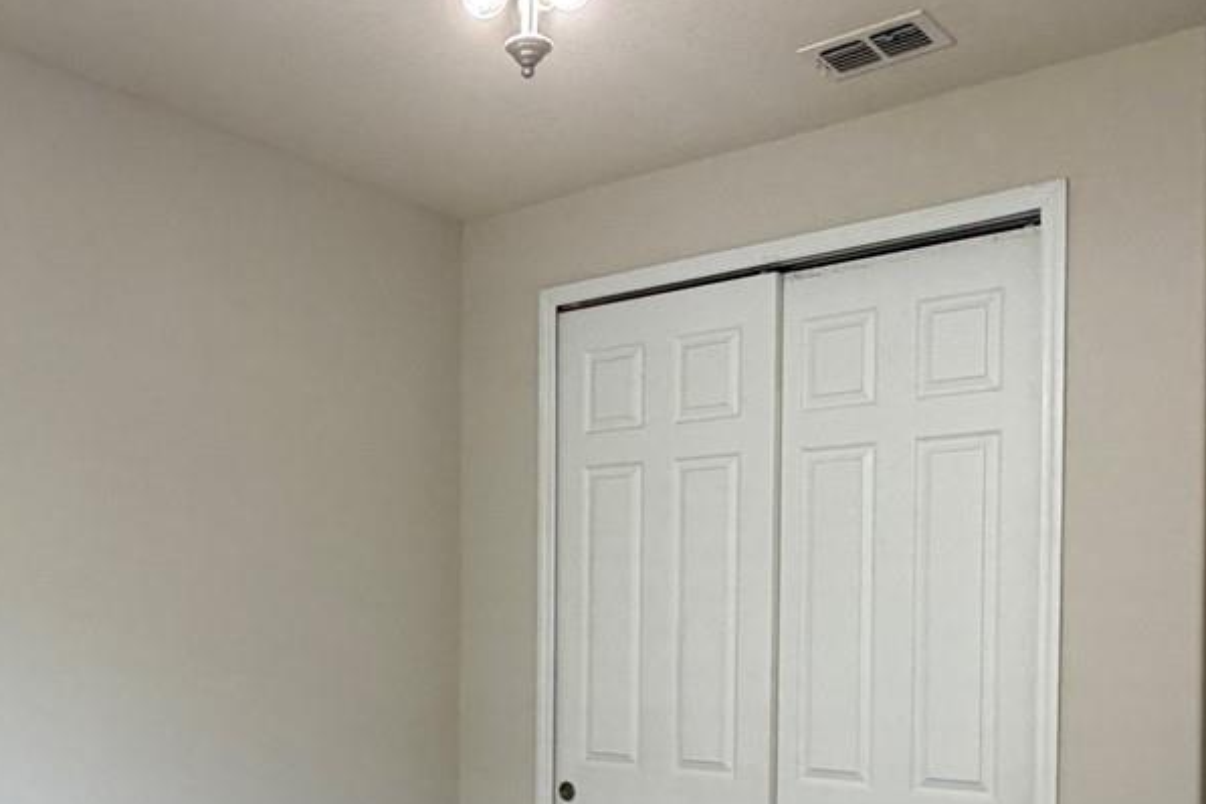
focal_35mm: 39
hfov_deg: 49.0
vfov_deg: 33.2
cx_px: 440
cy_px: 650
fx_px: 1306
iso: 200
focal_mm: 2.22
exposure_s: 1/120
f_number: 2.2
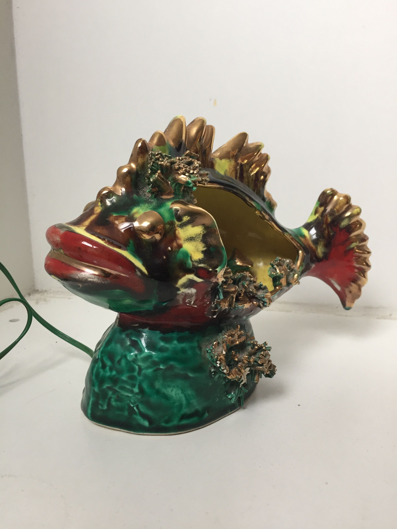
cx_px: 198
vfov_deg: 61.7
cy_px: 264
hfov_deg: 48.2
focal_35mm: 29
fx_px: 443
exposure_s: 1/33
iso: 64
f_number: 2.2
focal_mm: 4.15
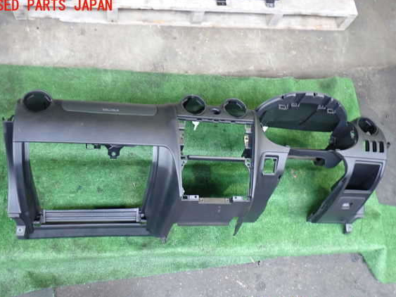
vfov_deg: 44.1
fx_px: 366
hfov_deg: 56.8
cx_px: 196
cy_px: 156
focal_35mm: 32
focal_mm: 5.4
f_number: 2.3
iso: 250
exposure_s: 1/30
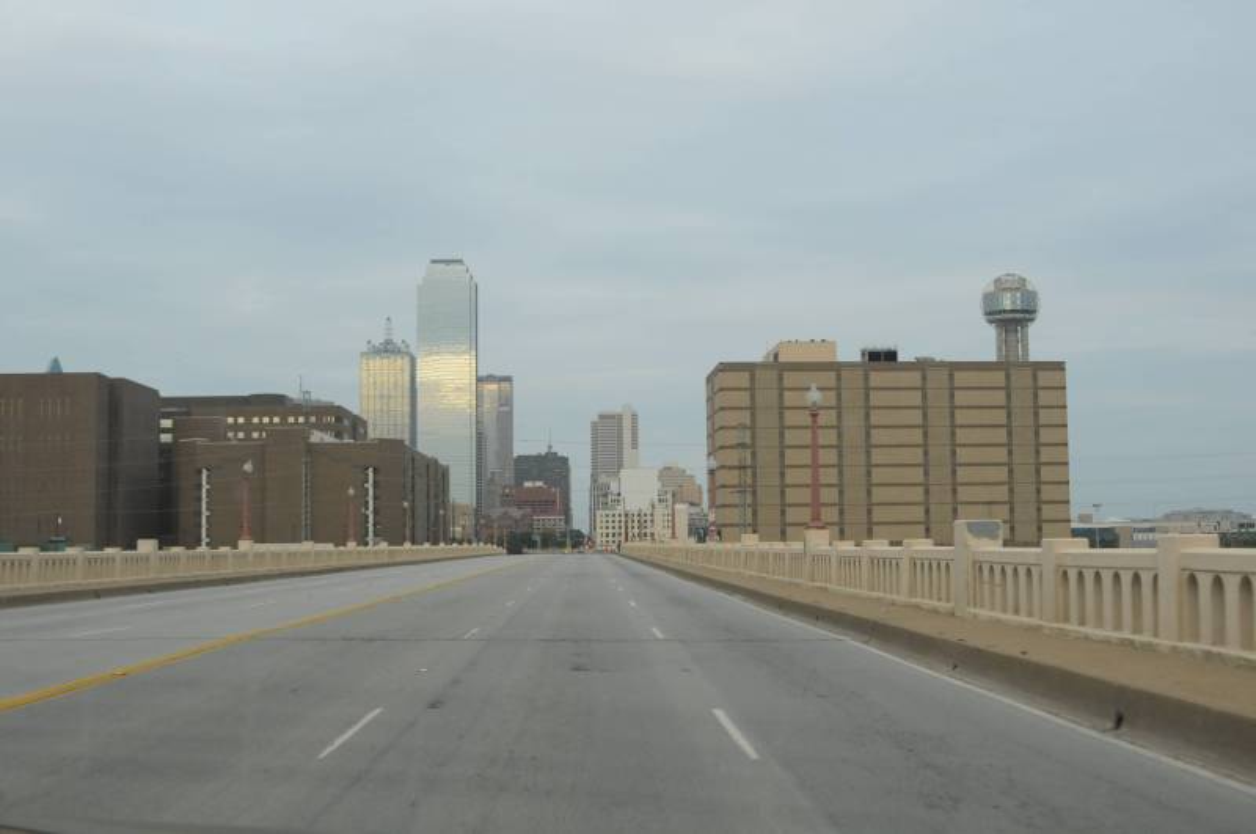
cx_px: 628
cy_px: 417
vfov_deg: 31.8
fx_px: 1463
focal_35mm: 42
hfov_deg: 46.5
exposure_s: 1/250
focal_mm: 28
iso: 800
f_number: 8
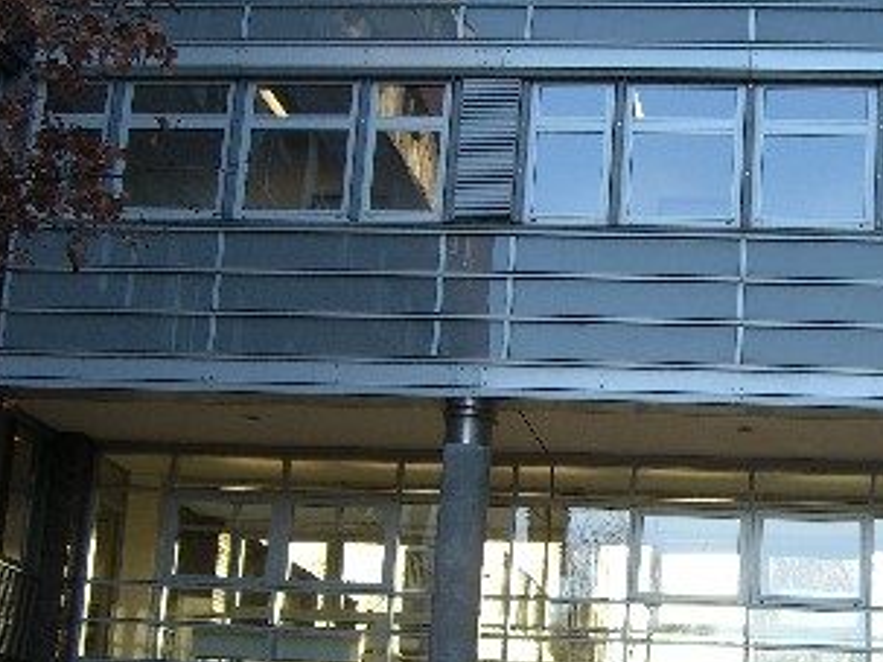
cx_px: 699
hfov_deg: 24.9
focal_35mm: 77
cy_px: 452
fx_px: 1963
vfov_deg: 19.1
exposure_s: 1/125
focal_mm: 7.9
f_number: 2.8
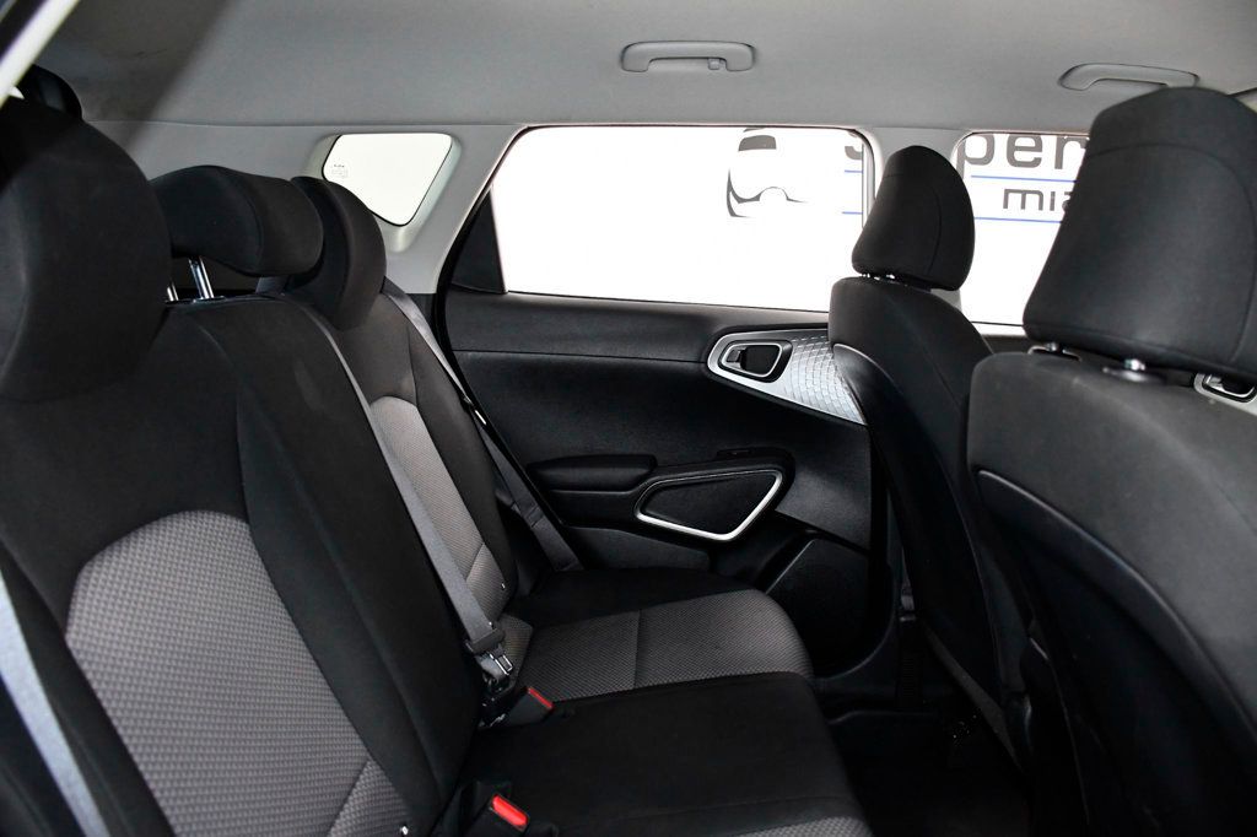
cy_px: 418
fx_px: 942
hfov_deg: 67.4
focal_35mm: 27
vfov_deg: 47.9
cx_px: 628
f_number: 4.5
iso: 2500
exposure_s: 1/160
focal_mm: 18
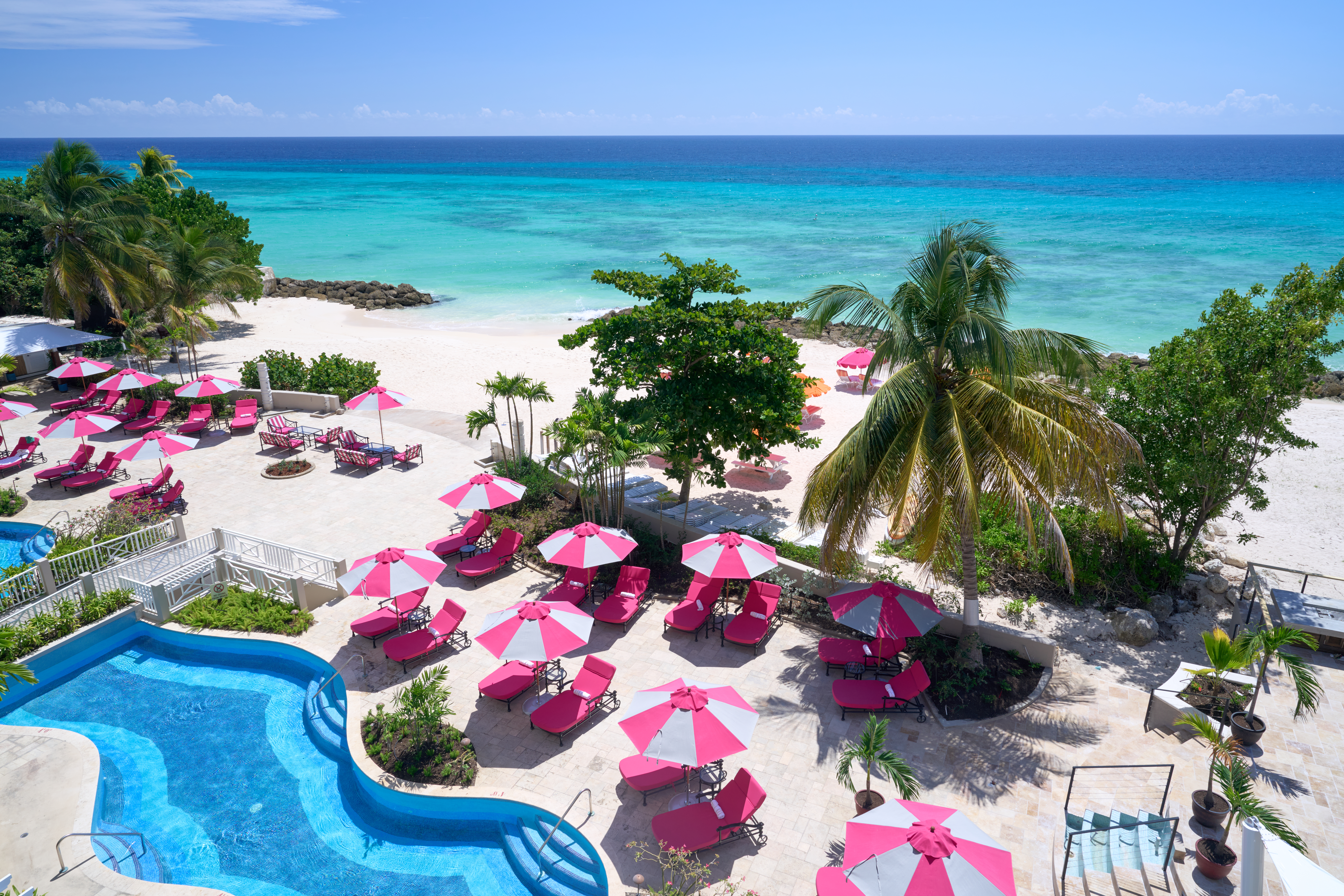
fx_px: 821
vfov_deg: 57.2
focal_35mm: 22
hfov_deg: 78.6
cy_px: 448
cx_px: 672
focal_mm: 22
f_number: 9
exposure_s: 1/125
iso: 100
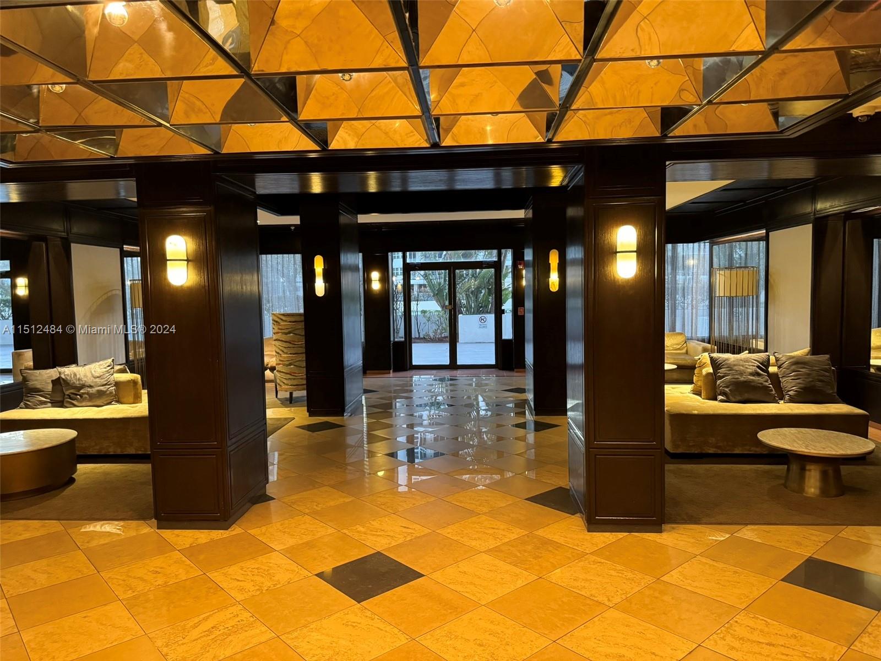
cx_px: 440
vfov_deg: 56.8
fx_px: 611
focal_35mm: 24
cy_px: 330
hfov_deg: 71.6
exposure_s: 1/60
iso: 640
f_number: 1.78
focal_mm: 6.86
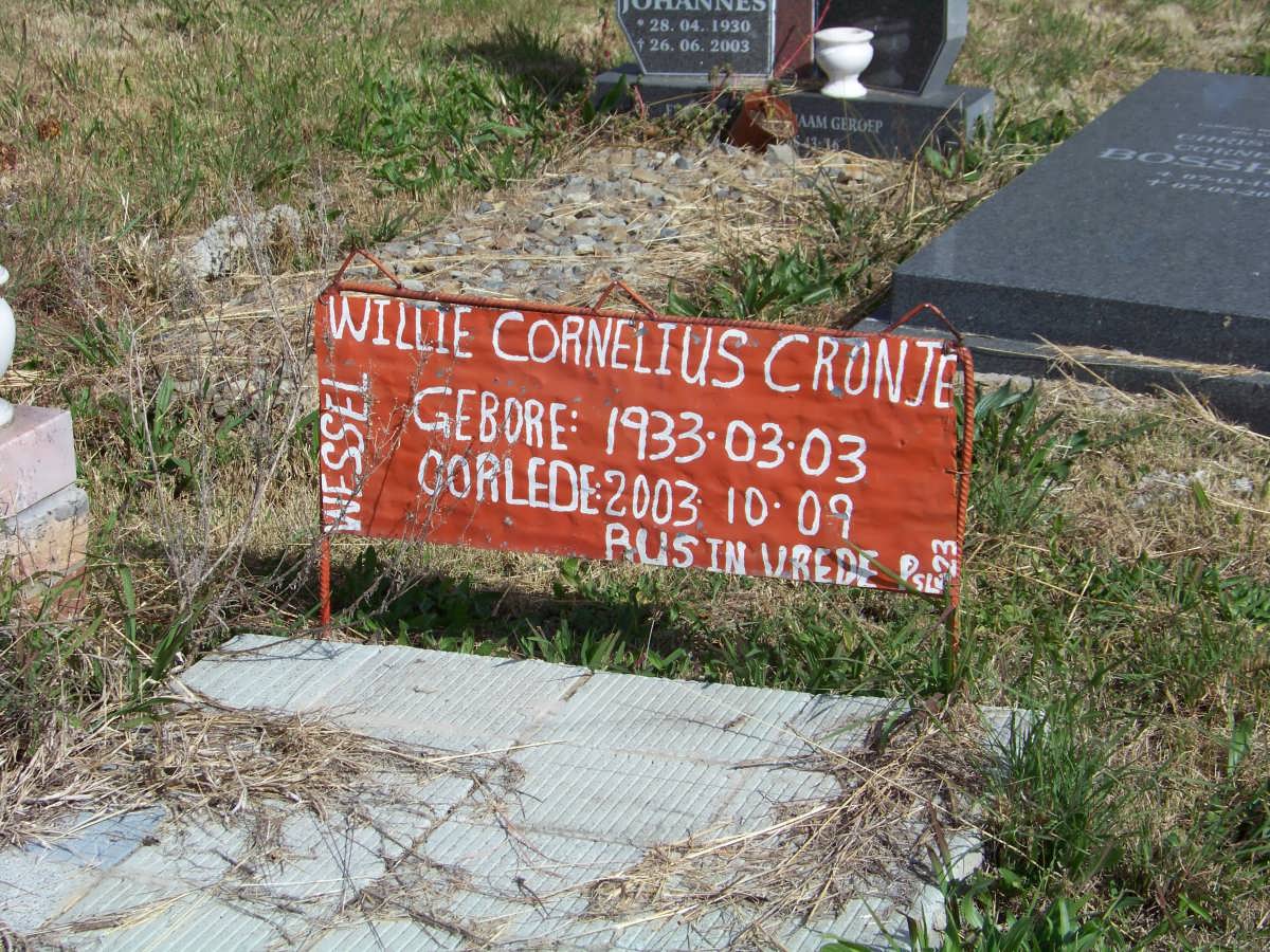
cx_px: 635
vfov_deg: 21.0
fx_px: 2568
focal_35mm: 70
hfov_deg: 27.8
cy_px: 476
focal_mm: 11.7
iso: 64
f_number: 4.5
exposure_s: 1/640
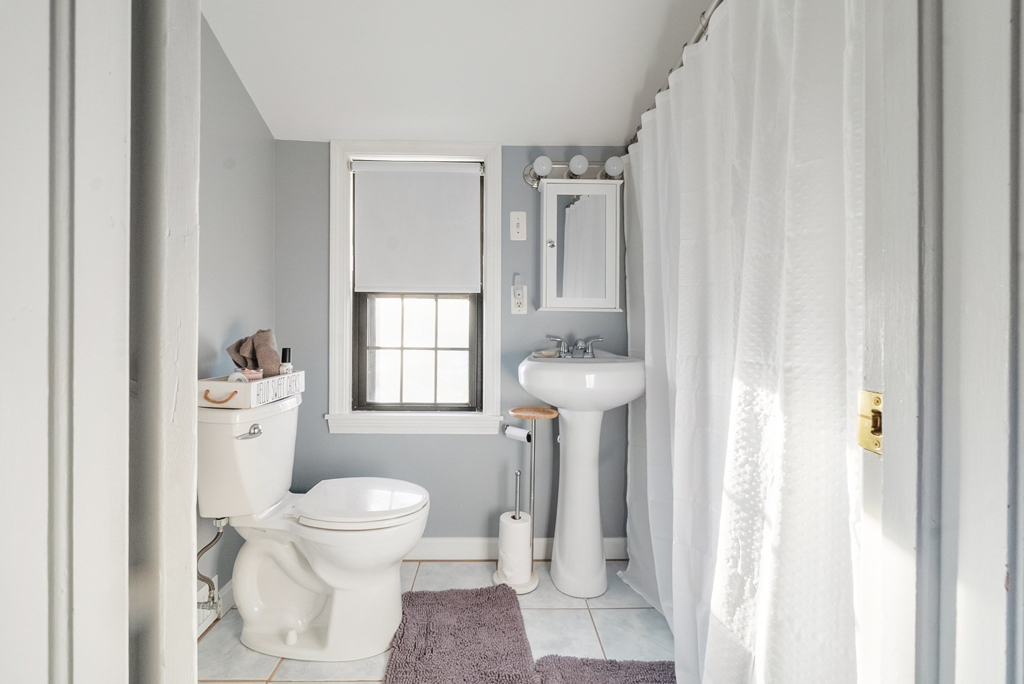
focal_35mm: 15
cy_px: 342
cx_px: 512
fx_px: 427
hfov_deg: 100.4
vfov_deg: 77.4
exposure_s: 1/125
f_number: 11
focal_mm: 10
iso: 1600
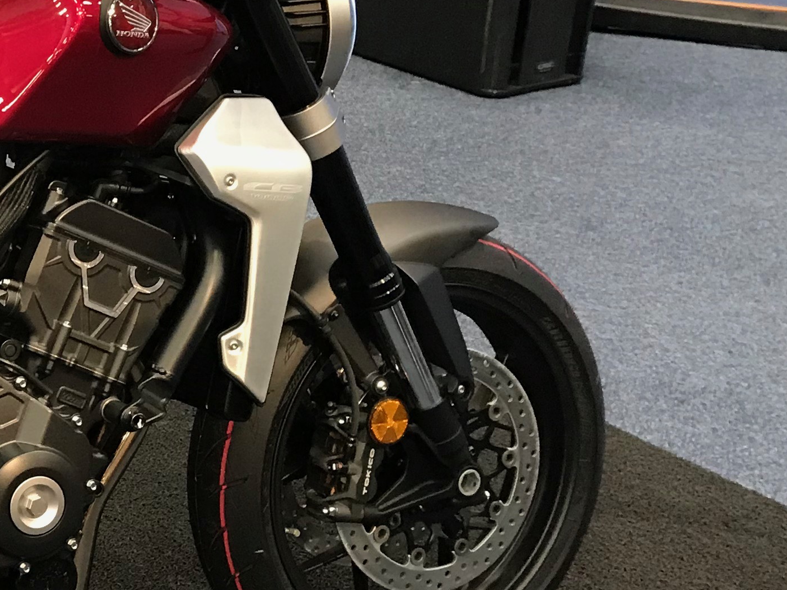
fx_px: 1841
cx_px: -245
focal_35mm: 81
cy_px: 296
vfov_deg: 18.2
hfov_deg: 21.7
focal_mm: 3.99
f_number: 1.8
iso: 50
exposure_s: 1/15
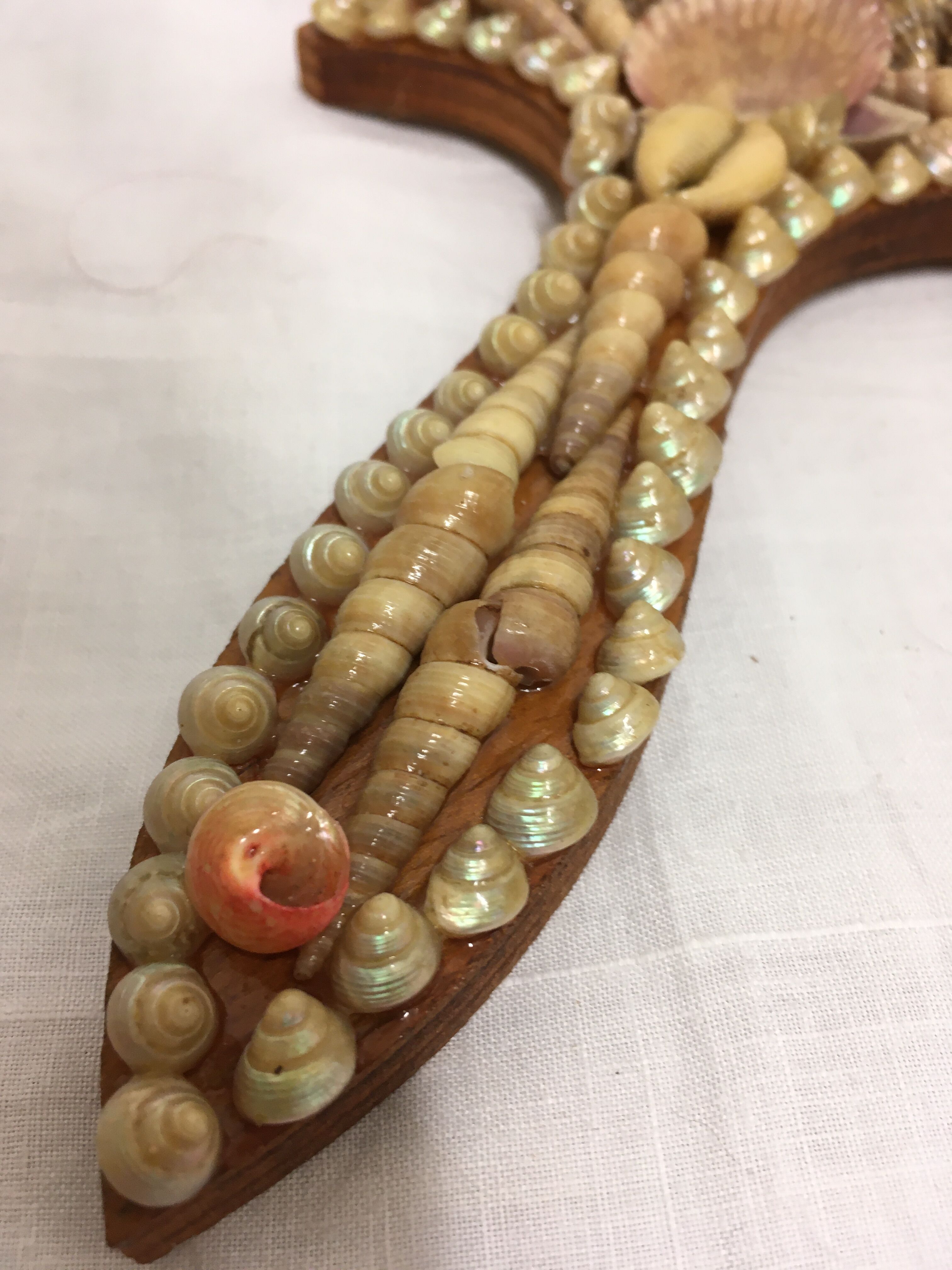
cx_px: 476
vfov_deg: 61.7
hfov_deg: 48.2
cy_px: 635
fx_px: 1063
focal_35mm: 29
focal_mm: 4.15
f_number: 2.2
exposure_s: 1/33
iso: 80
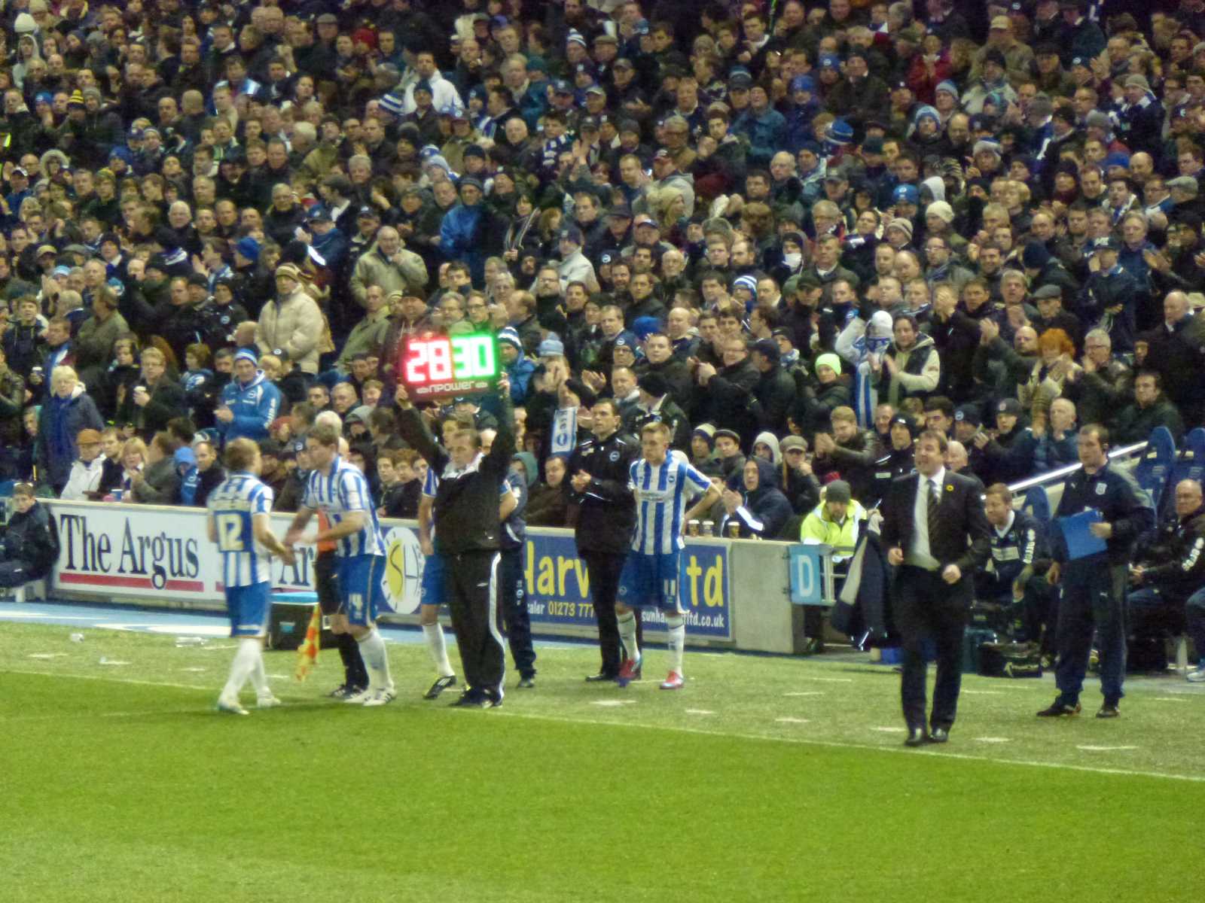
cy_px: 452
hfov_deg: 5.2
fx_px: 13367
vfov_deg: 3.9
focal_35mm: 384
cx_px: 602
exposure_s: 1/30
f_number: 5.9
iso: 1600
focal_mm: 68.8
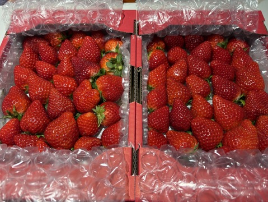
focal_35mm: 26
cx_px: 134
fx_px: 201
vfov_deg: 53.1
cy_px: 101
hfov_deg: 67.3
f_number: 1.6
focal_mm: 5.96
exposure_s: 1/50
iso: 80
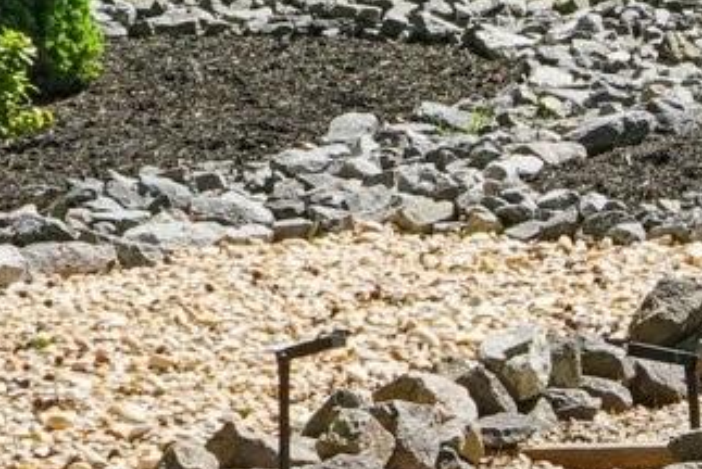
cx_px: 1480
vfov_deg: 7.2
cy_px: 1
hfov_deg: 9.9
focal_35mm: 190
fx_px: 3708
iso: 100
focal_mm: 20
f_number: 8
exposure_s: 1/45
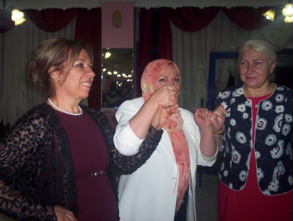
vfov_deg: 37.9
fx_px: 322
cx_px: 146
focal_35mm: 38
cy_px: 110
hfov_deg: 48.9
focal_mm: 4.99
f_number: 4.5
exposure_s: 1/60
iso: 140
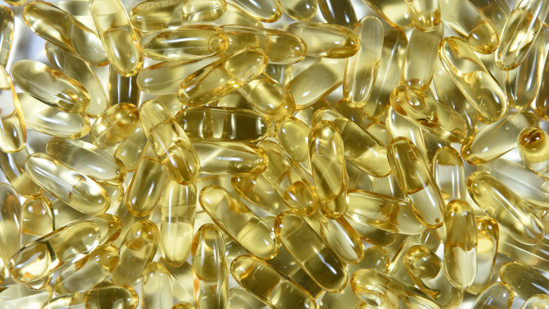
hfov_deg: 28.6
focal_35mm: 74
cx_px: 274
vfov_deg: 16.3
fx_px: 1077
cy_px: 155
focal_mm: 70
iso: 400
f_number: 8
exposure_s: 1/200
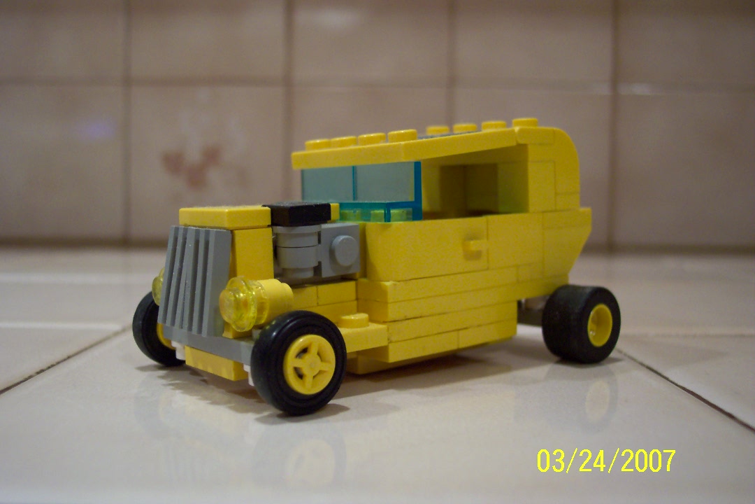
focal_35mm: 38
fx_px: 797
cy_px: 252
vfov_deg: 35.1
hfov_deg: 50.7
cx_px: 378
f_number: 2.8
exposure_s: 1/45
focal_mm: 8
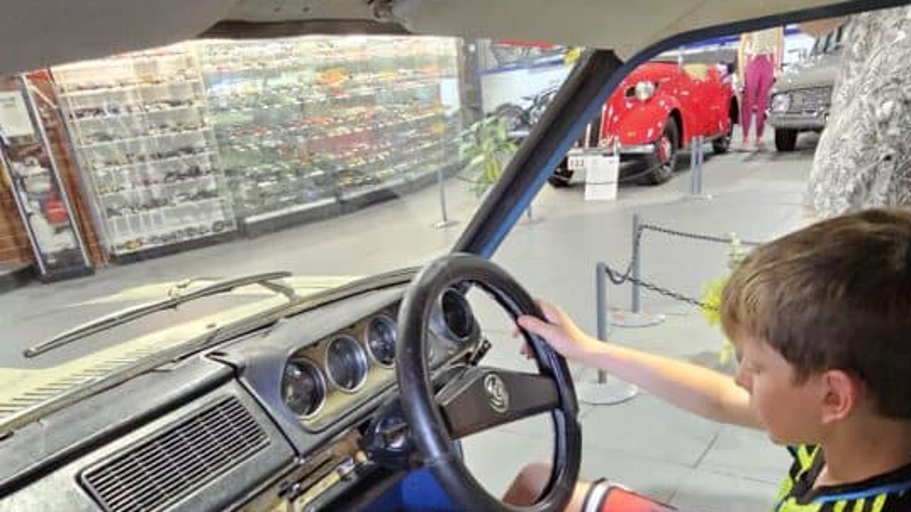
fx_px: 652
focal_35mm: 27
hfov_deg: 69.8
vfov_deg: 40.4
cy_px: 436
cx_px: 434
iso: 640
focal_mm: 2.2
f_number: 2.2
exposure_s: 1/33.3
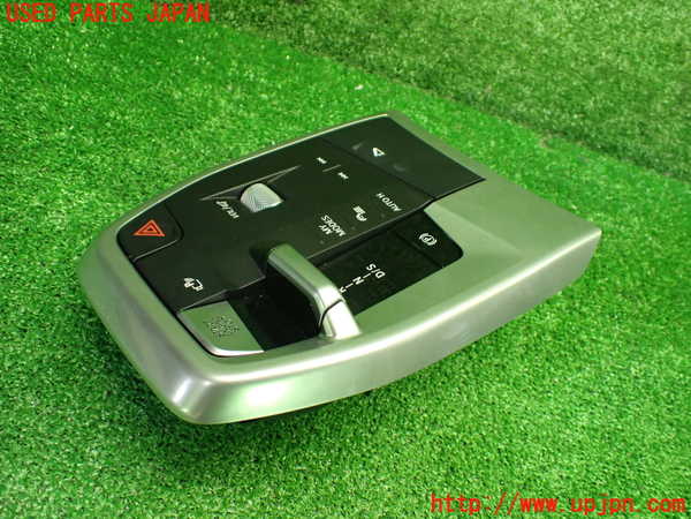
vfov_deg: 46.8
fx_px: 599
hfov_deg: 60.0
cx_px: 346
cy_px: 260
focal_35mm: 30
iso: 800
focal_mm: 5.4
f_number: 2.3
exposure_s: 1/100
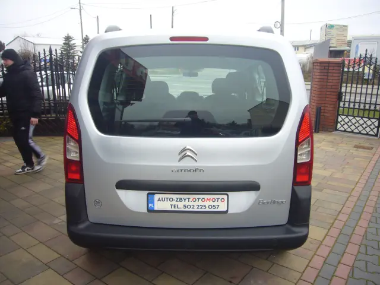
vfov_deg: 49.7
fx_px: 307
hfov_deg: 63.4
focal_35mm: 28
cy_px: 142
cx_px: 190
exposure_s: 1/60
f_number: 2.8
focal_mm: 4.6
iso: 80
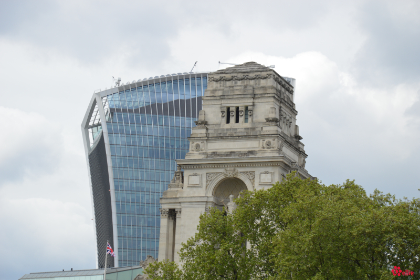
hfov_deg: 14.0
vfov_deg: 9.3
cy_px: 140
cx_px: 210
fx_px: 1714
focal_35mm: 147
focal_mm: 98
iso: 100
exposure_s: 1/250
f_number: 8
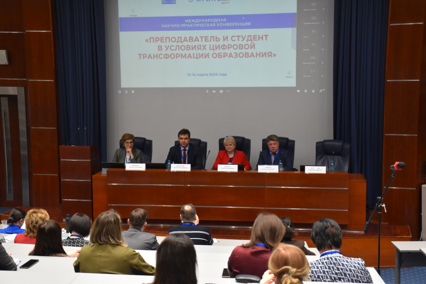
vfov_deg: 25.8
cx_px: 213
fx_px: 621
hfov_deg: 37.9
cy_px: 142
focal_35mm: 52
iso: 1800
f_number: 4.2
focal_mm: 35
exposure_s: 1/125
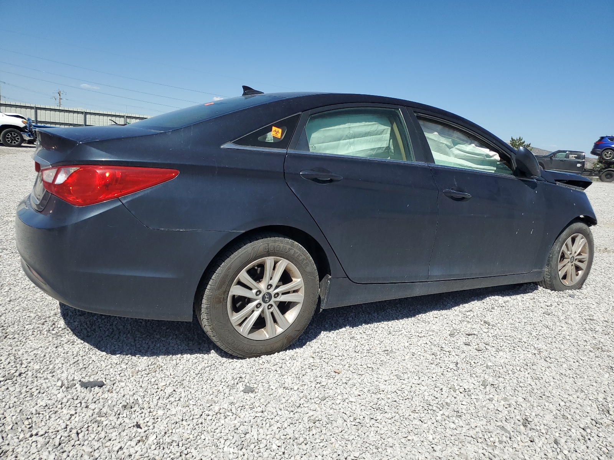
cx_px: 307
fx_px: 461
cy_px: 230
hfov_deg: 67.3
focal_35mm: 26
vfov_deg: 53.1
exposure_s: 1/5000
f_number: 1.5
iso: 50
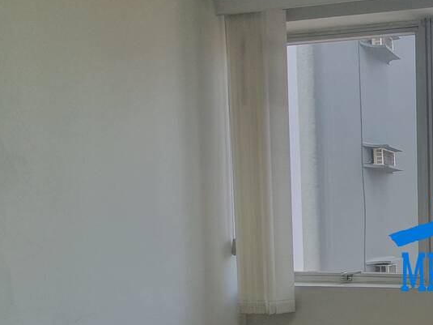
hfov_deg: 38.1
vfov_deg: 39.7
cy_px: 238
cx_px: 529
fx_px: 438
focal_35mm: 35
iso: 50
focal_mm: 1.8
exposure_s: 1/153
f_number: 2.2
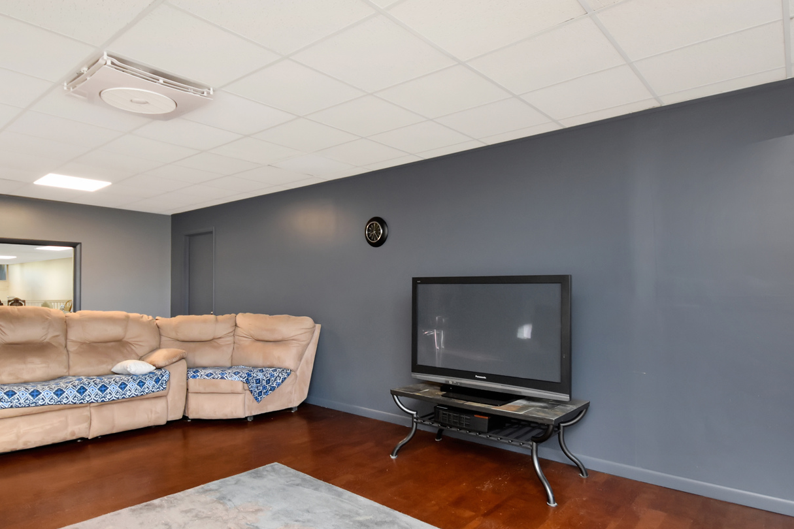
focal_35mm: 20
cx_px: 384
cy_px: 306
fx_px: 441
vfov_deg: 61.6
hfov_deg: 83.9
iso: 800
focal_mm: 10
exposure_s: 1/60
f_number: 4
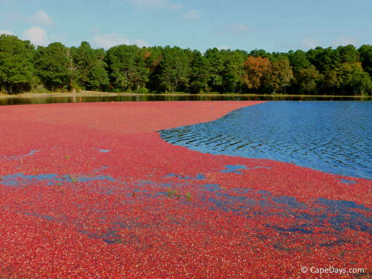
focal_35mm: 36
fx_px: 387
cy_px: 140
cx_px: 186
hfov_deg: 51.3
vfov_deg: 39.7
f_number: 3.5
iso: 125
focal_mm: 6.3
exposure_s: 1/800
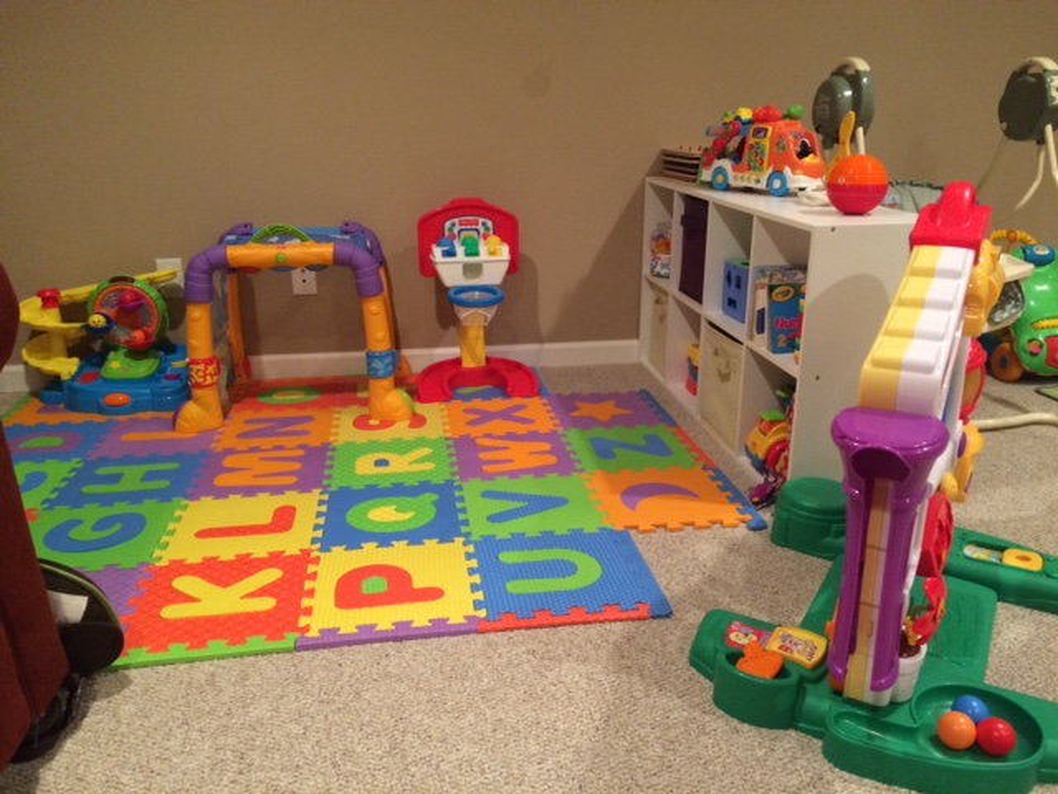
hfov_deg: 61.7
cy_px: 397
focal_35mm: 29
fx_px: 886
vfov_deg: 48.2
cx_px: 529
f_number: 2.2
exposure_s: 1/24
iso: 320
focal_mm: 4.15
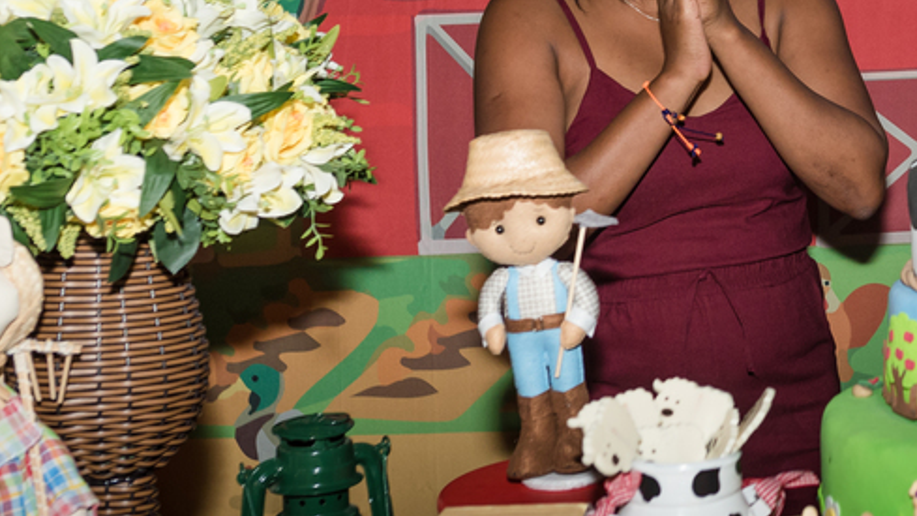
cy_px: -35
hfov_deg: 22.3
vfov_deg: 13.2
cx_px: 1024
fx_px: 2188
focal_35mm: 90
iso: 640
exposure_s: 1/200
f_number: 4
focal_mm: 35
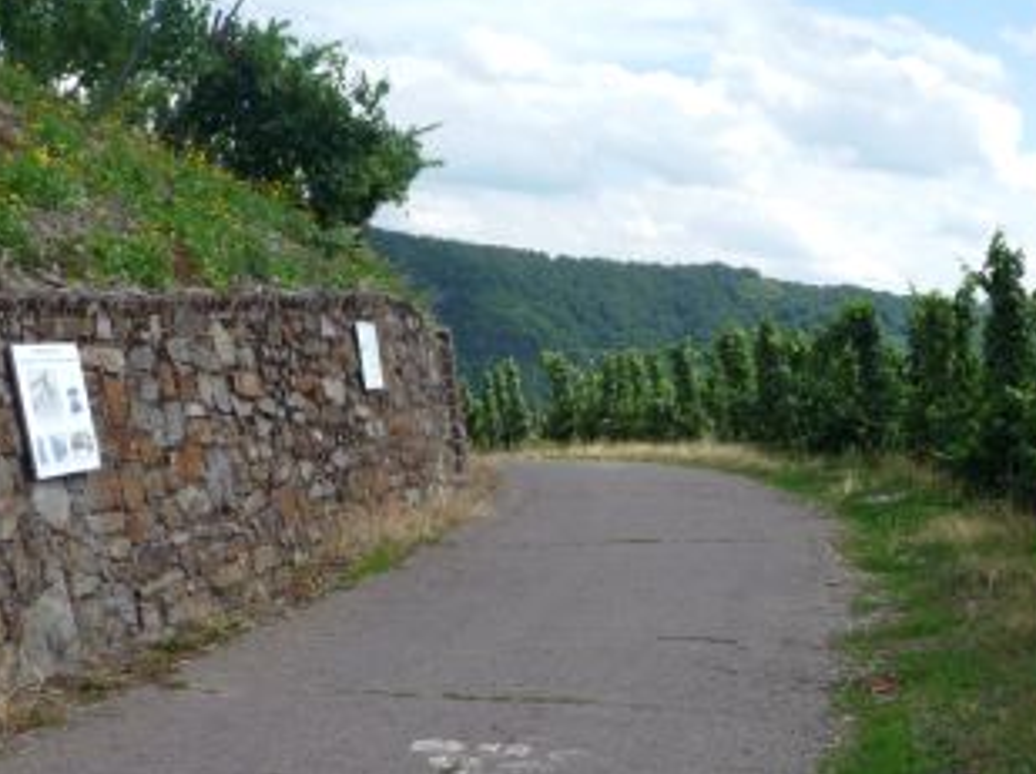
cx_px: 563
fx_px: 1674
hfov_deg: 34.4
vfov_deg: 26.0
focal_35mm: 56
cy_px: 405
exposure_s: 1/640
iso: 100
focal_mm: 7.1
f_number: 4
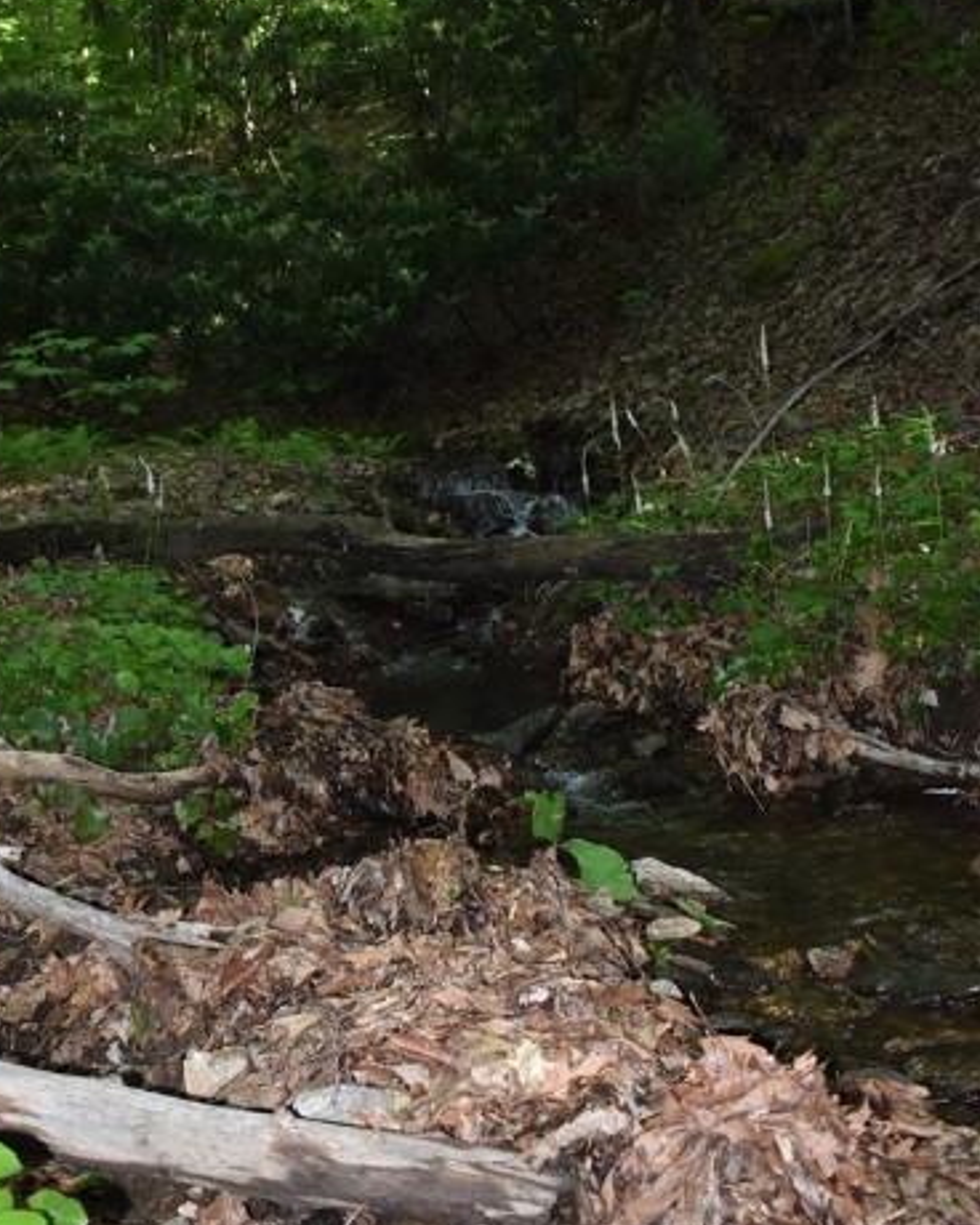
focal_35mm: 47
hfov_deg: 31.7
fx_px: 1704
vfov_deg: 39.3
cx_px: 301
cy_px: 474
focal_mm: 20
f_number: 3.8
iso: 800
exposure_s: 1/200
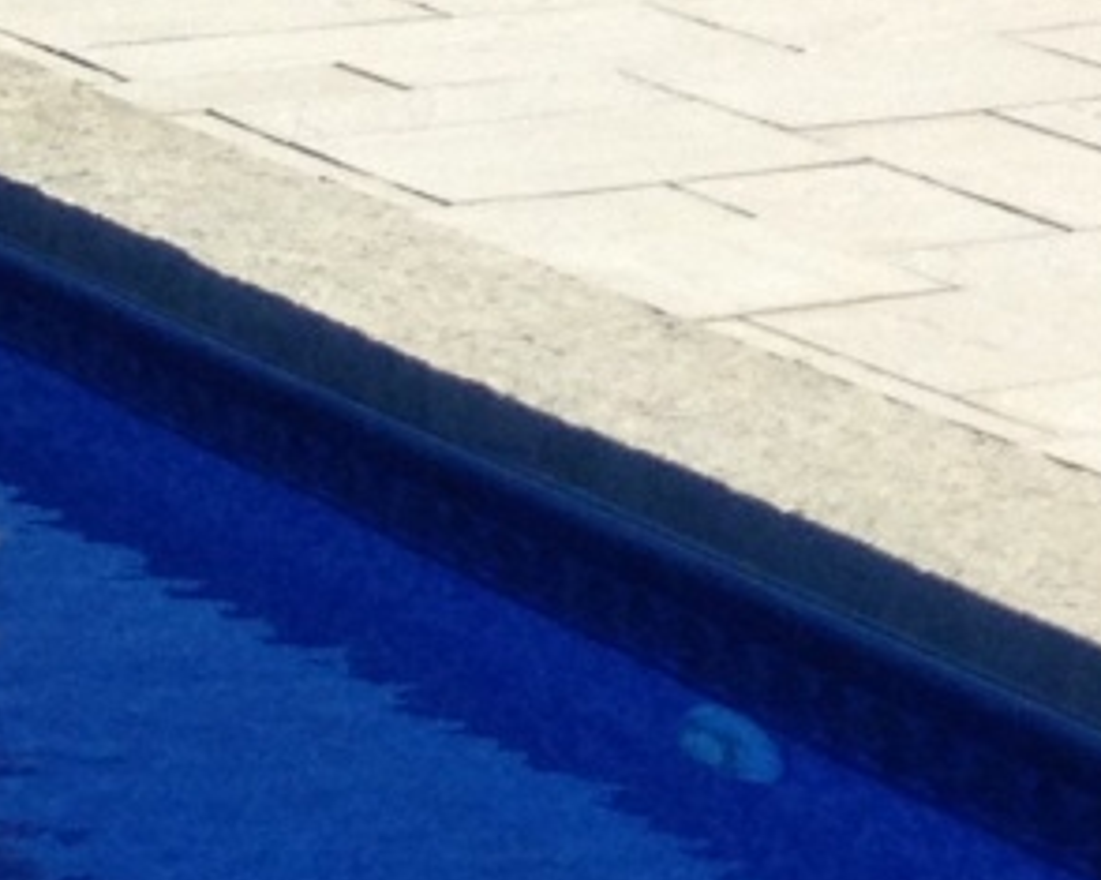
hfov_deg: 7.2
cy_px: -1427
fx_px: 7753
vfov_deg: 6.1
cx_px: 3254
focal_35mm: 238
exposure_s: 1/1416
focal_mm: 4.28
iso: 50
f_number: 2.4
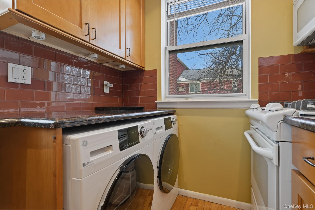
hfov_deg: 90.0
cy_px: 105
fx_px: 157
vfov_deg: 67.4
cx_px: 158
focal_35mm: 18
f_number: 11
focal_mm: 18
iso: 100
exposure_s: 1/6
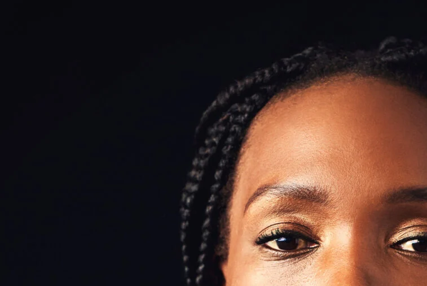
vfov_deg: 7.9
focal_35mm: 169
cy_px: 473
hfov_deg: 12.1
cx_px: 388
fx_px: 2006
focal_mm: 50
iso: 320
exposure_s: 1/125
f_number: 4
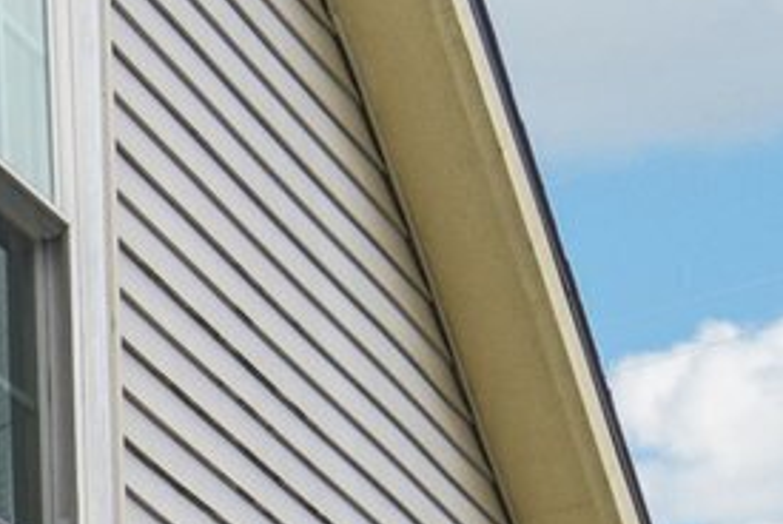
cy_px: 1707
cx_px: -1560
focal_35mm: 119
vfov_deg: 8.8
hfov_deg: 11.1
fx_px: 2591
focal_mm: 16
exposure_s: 1/80
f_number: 8
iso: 100
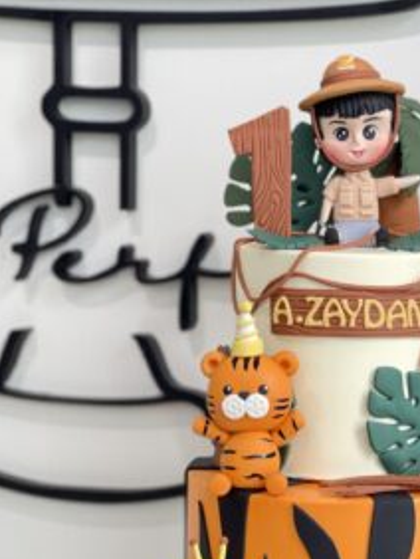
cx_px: 347
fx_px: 1955
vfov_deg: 16.2
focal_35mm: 121
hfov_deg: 12.2
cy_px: 384
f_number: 2.2
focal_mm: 7.5
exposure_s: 1/100
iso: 160
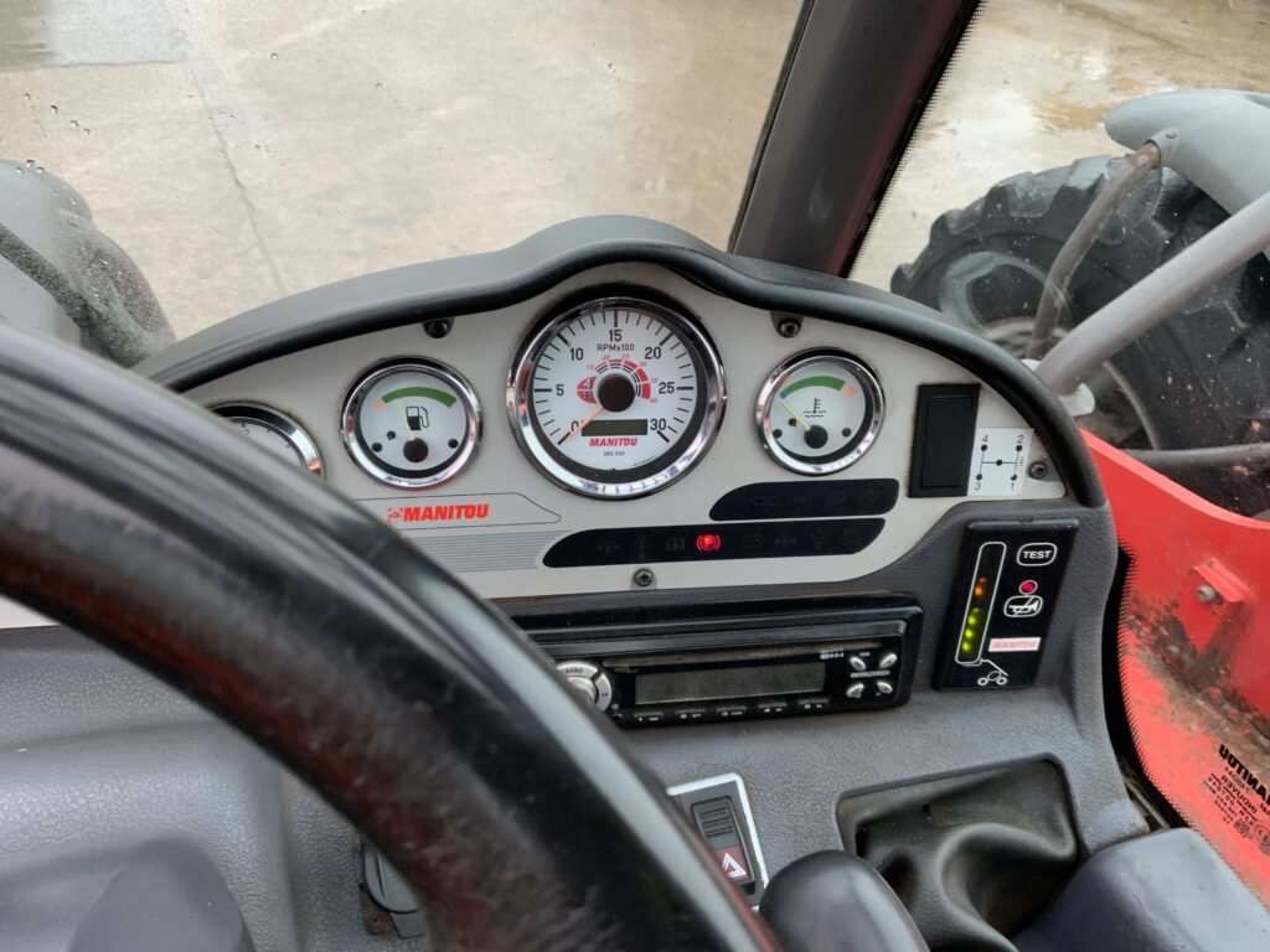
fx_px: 1064
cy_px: 476
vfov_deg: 48.2
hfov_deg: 61.7
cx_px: 635
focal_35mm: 29
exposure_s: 1/122
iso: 50
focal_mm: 3
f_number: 1.8
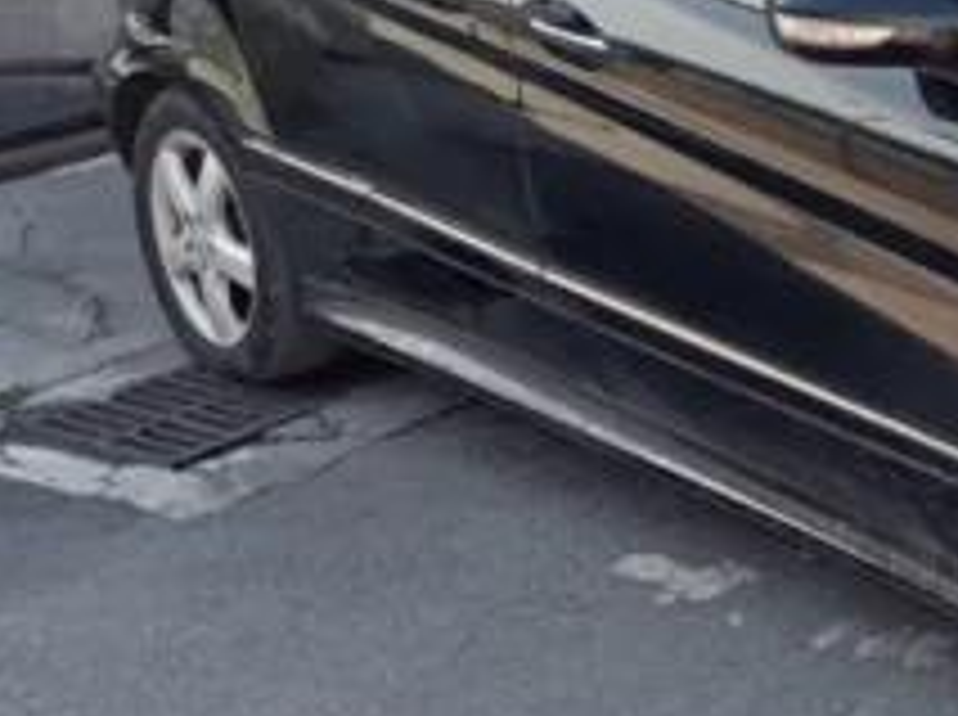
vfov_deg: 18.6
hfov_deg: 22.1
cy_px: 270
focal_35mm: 79
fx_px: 2183
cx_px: 1268
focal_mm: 3.46
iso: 100
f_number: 2.2
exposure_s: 1/355
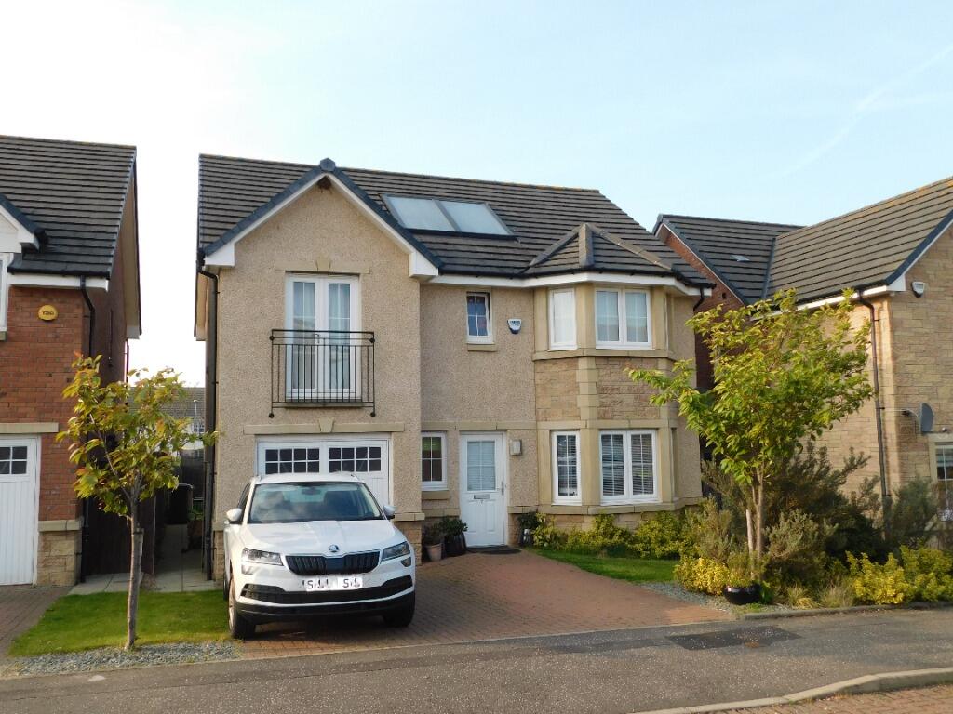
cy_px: 357
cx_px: 476
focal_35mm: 30
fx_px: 826
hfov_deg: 60.0
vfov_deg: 46.8
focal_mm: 5.3
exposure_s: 1/400
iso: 125
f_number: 3.2
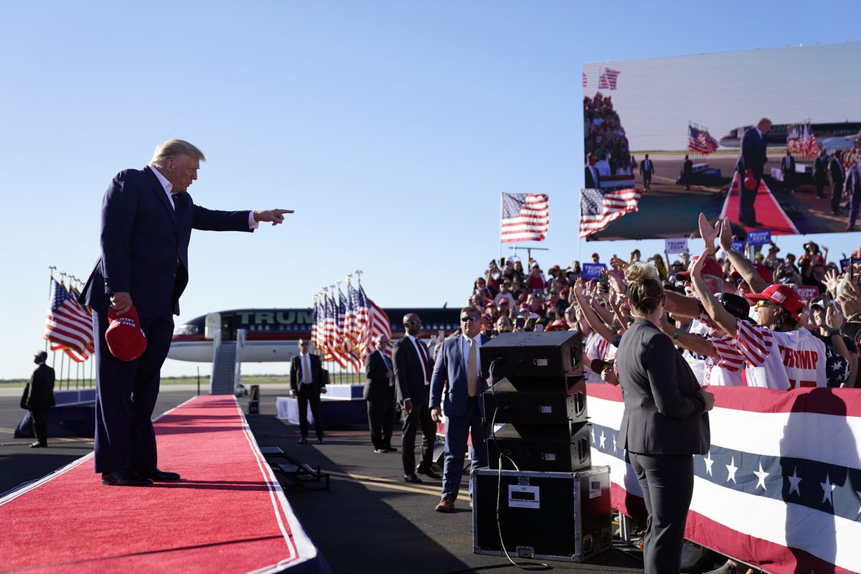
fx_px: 1004
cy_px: 287
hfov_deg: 46.4
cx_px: 430
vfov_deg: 31.9
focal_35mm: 42
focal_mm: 42
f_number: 3.2
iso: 200
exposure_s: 1/2500
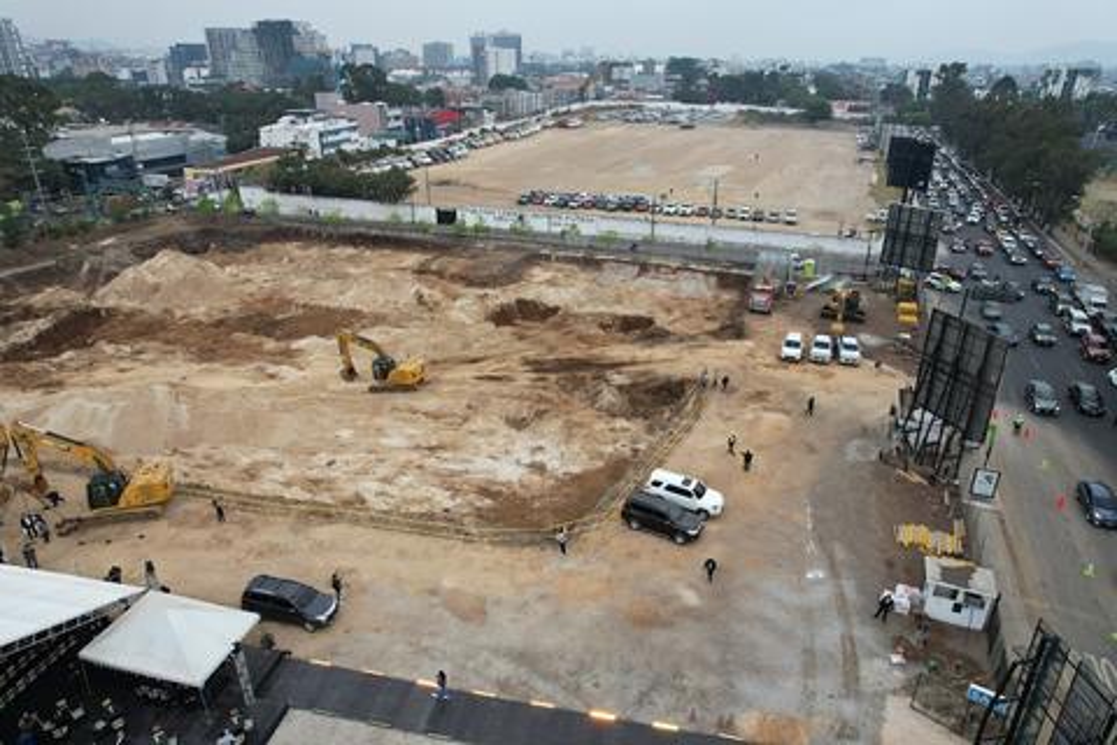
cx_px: 558
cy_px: 372
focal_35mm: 22
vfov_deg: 57.2
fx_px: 683
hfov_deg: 78.6
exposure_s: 1/100
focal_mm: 8.38
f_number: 2.8
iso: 100
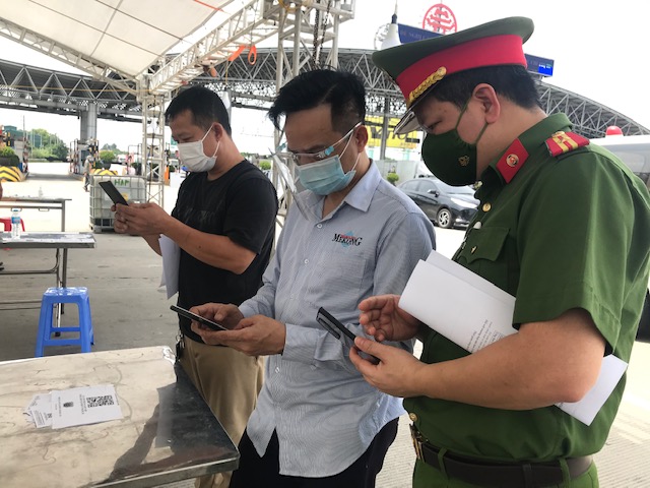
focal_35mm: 28
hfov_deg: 63.4
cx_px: 325
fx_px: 526
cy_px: 244
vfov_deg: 49.7
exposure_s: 1/665
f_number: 1.8
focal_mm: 3.99
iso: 20
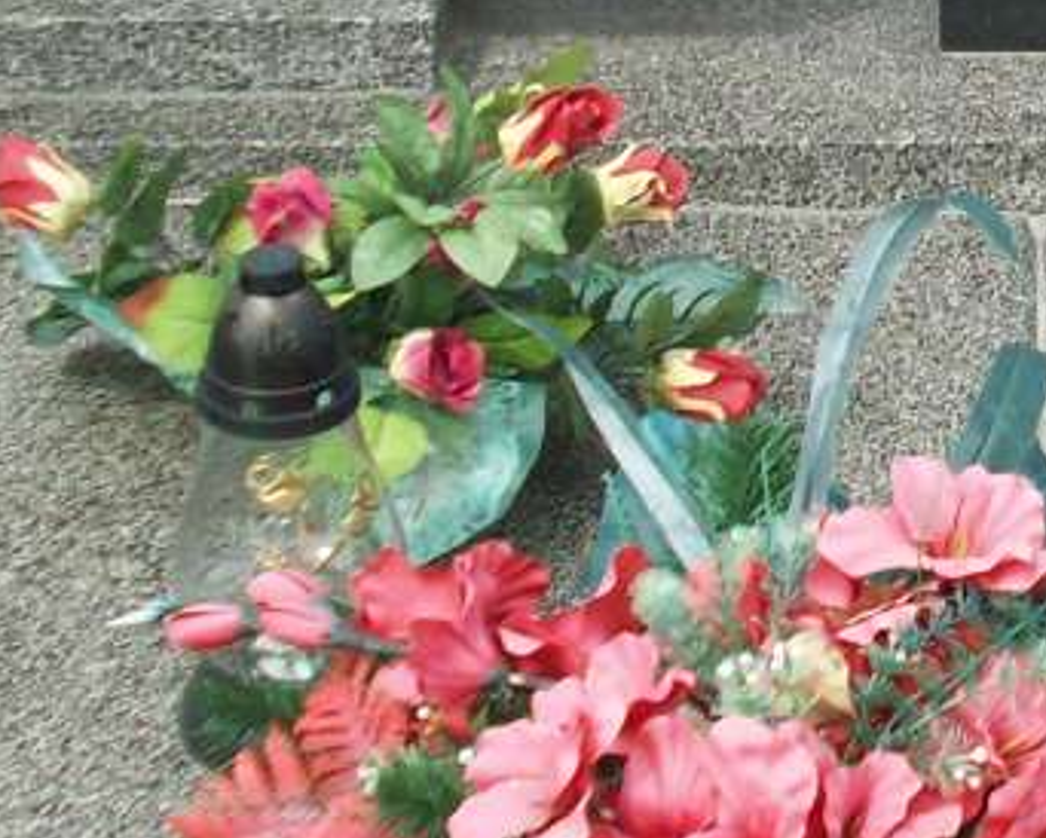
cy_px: -64
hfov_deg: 13.9
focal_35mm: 135
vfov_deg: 11.3
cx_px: 1211
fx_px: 4182
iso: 80
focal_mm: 6.2
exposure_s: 1/215
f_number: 5.6
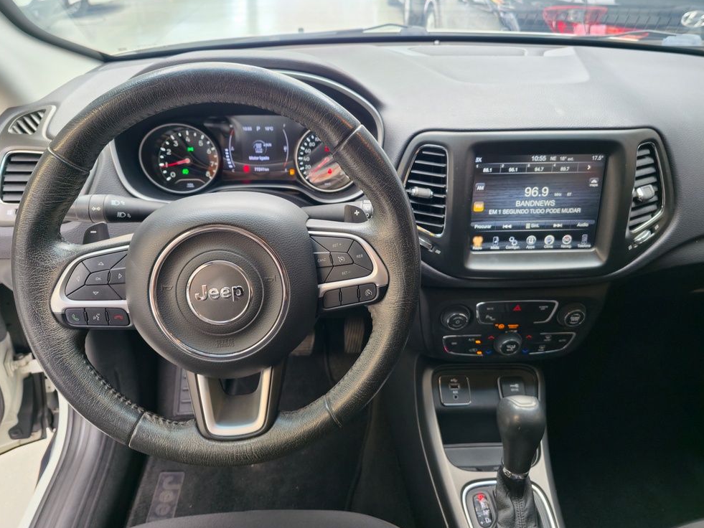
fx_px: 488
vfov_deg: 56.8
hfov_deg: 71.6
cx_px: 338
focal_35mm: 24
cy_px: 255
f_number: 1.7
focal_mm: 6.3
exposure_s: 1/60
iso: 50
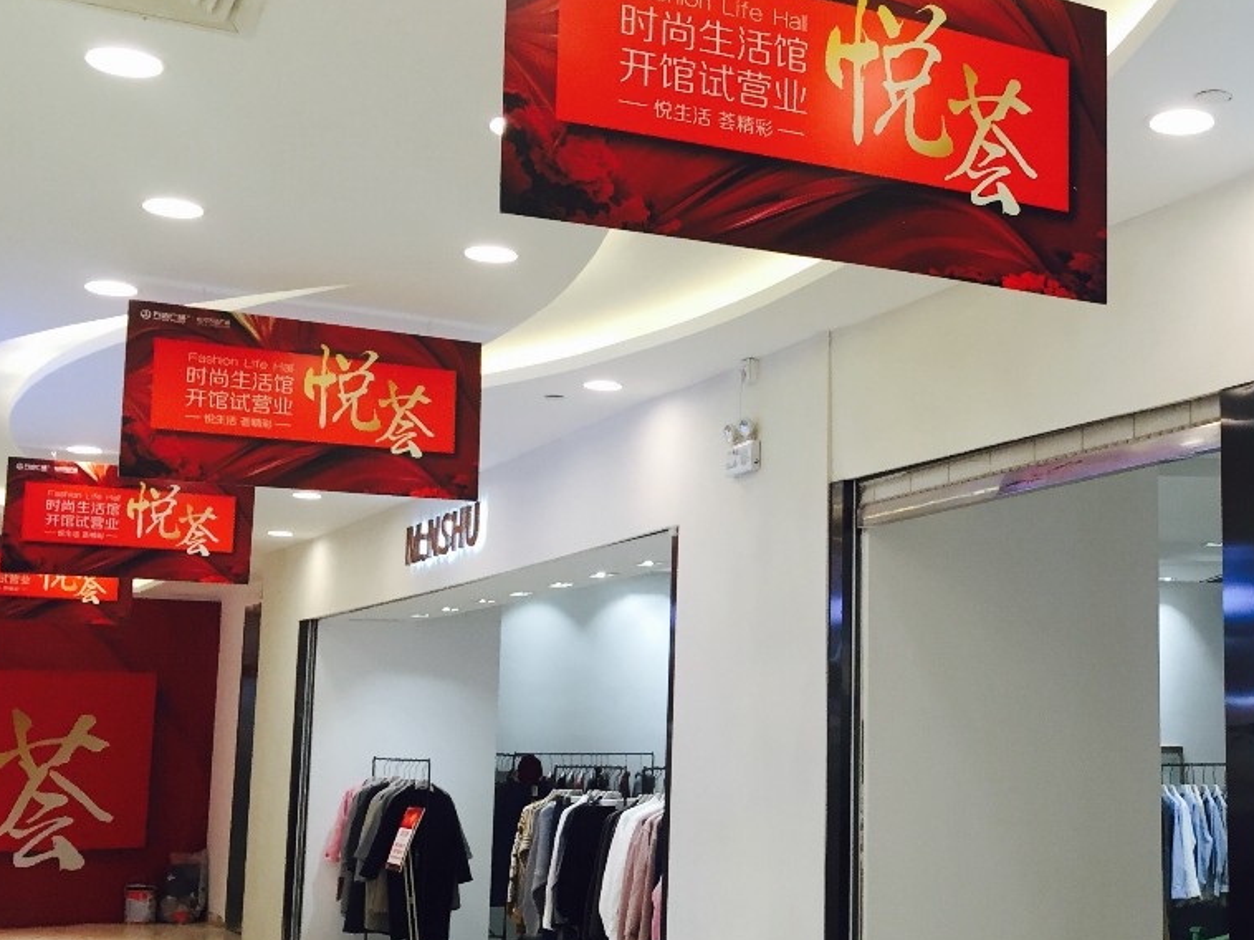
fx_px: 1775
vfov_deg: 29.6
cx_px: 984
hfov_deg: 37.7
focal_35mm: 49
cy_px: 511
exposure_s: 1/33
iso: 32
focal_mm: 4.15
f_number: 2.2
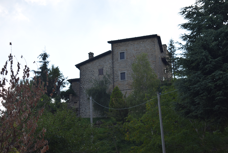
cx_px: 114
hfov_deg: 27.0
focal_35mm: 75
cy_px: 76
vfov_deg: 18.2
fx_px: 475
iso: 100
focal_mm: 50
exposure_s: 1/200
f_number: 10
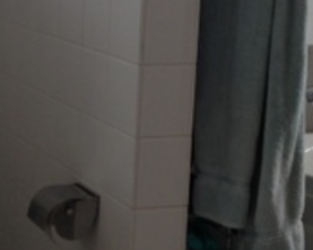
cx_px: -10
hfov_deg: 15.8
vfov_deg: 13.0
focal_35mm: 119
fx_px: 1103
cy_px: 104
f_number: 2.4
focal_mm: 4.12
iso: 50
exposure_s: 1/20
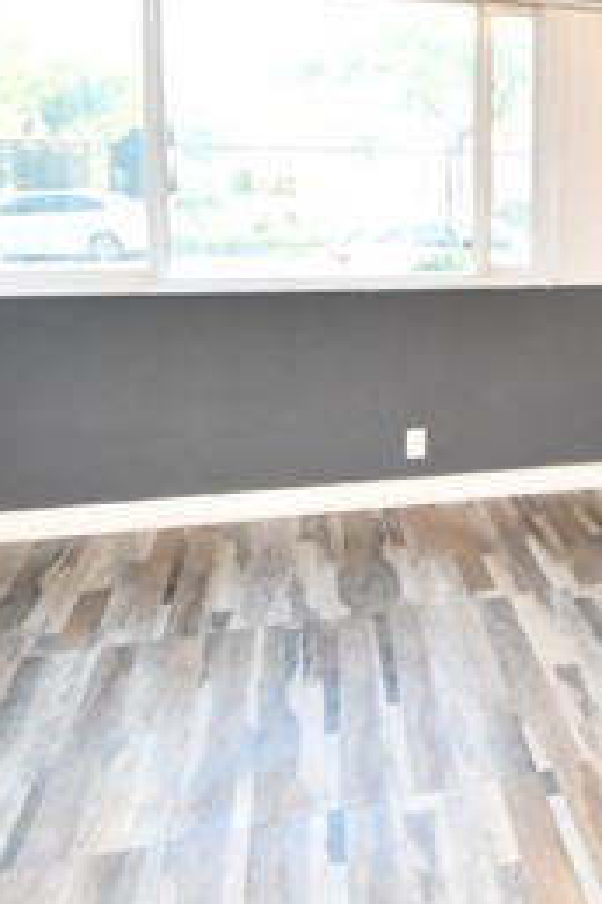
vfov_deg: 50.8
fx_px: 929
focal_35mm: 37
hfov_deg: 31.9
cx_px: 658
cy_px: 290
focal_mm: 10
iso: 500
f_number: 4
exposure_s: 1/60
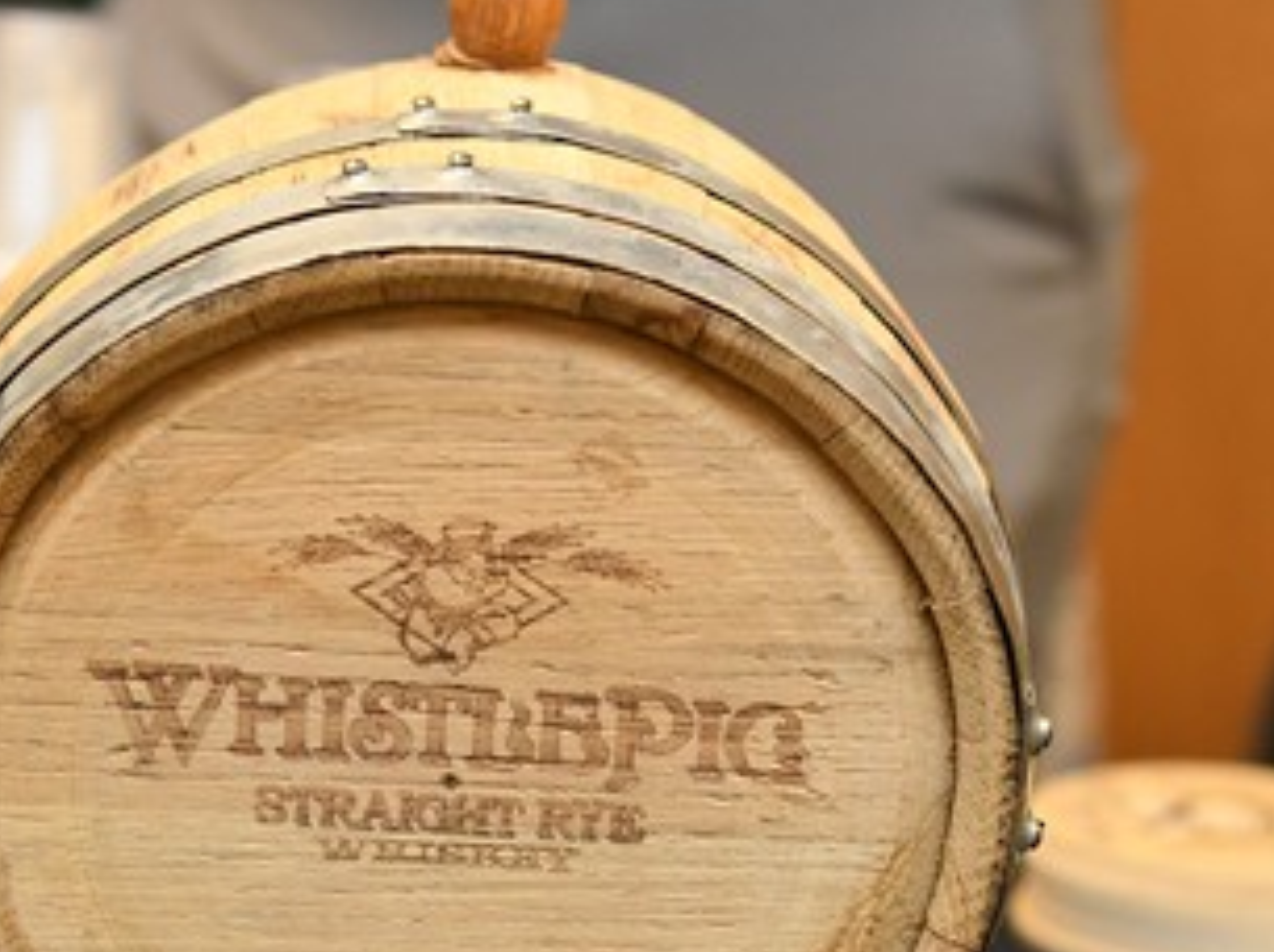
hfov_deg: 19.8
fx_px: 3639
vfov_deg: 14.8
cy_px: 741
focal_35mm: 99
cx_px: 447
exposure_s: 1/125
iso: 1250
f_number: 3.5
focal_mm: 38
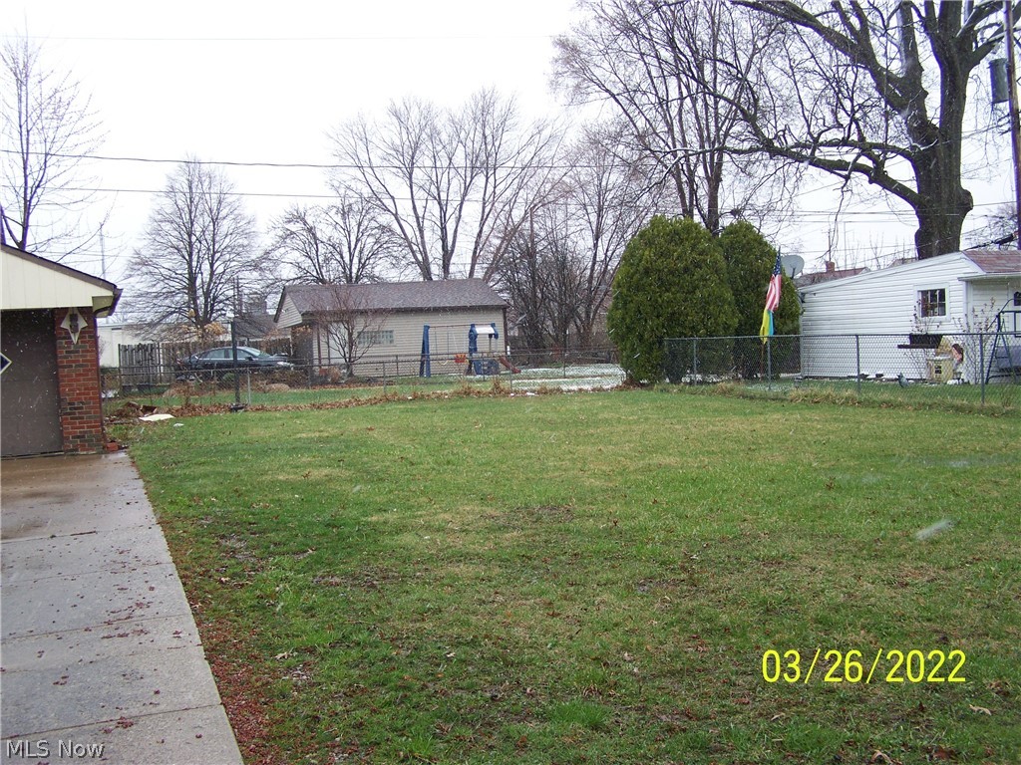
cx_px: 510
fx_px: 1121
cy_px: 382
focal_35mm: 38
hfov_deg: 49.0
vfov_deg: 37.7
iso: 64
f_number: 2.8
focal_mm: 6.3
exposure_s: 1/125
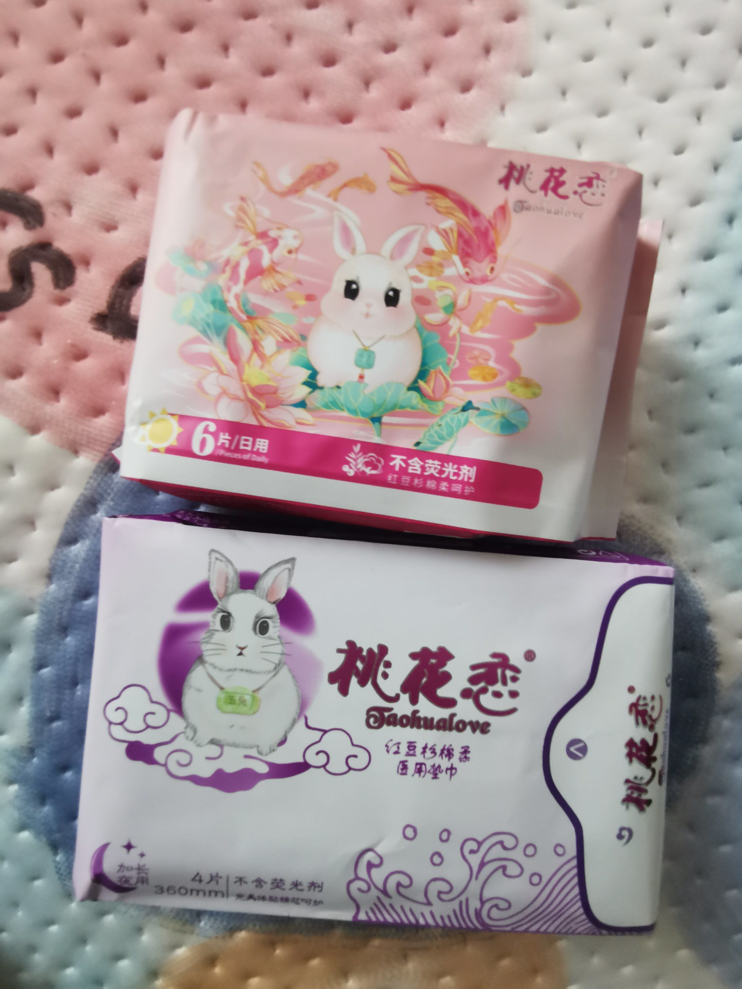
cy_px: 494
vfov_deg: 94.5
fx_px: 457
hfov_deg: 78.1
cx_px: 371
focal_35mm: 16
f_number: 2.2
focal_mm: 2.35
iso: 500
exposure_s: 1/20
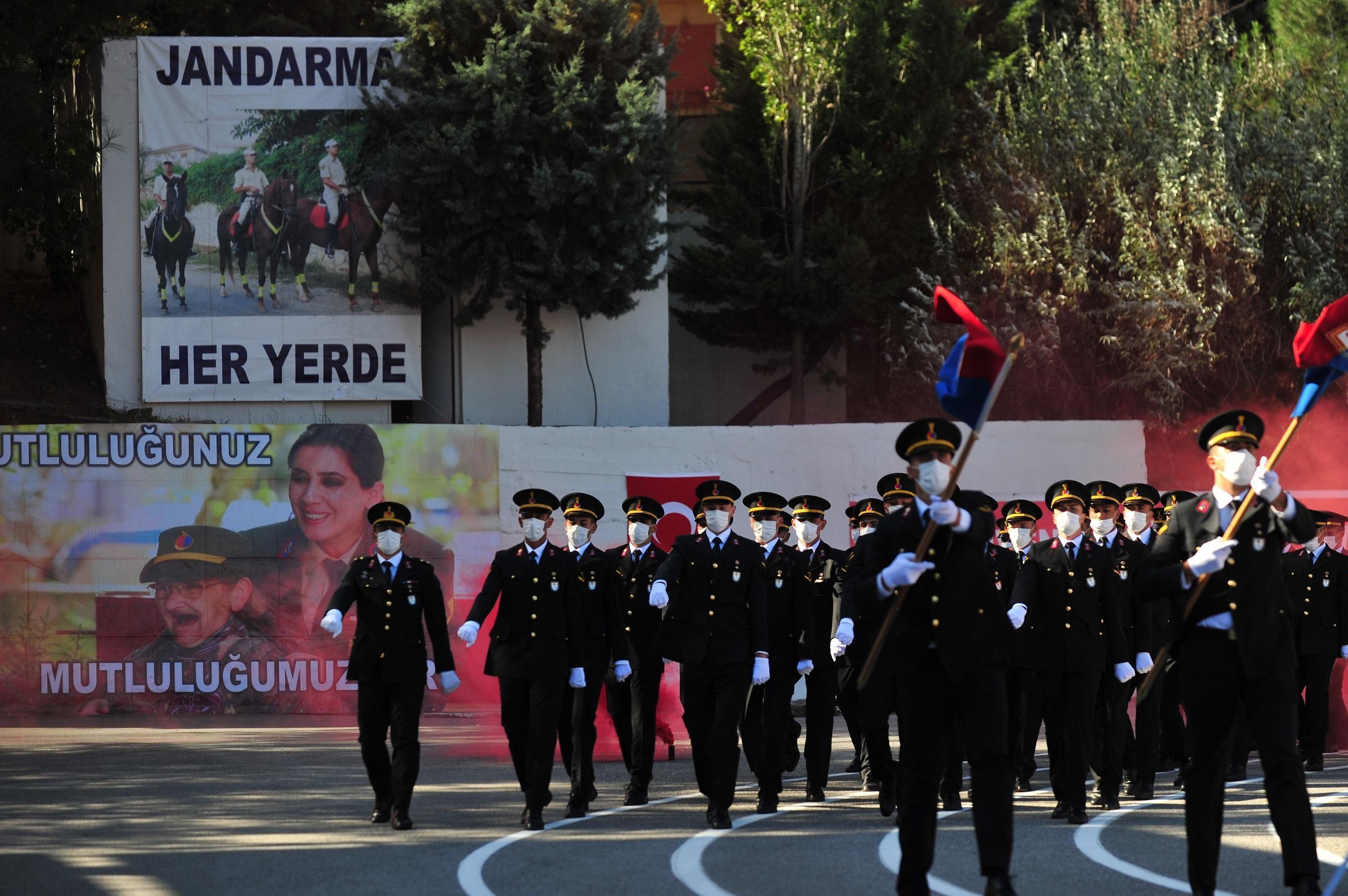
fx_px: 4228
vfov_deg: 12.1
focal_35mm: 113
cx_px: 728
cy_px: 492
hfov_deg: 18.1
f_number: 2.8
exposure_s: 1/2000
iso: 250
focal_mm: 100
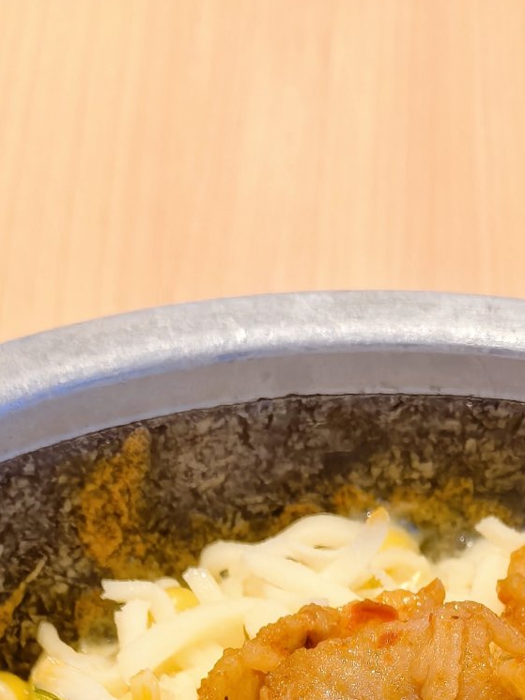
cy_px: 1123
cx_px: 480
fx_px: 2001
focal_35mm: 99
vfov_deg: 17.4
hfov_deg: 14.8
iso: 200
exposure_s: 1/100
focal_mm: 5.75
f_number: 2.8
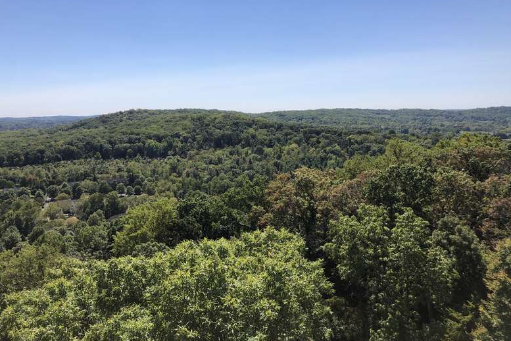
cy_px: 147
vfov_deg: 43.5
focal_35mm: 30
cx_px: 252
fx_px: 426
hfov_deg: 61.9
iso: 20
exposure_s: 1/2857
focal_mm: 4
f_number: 1.8
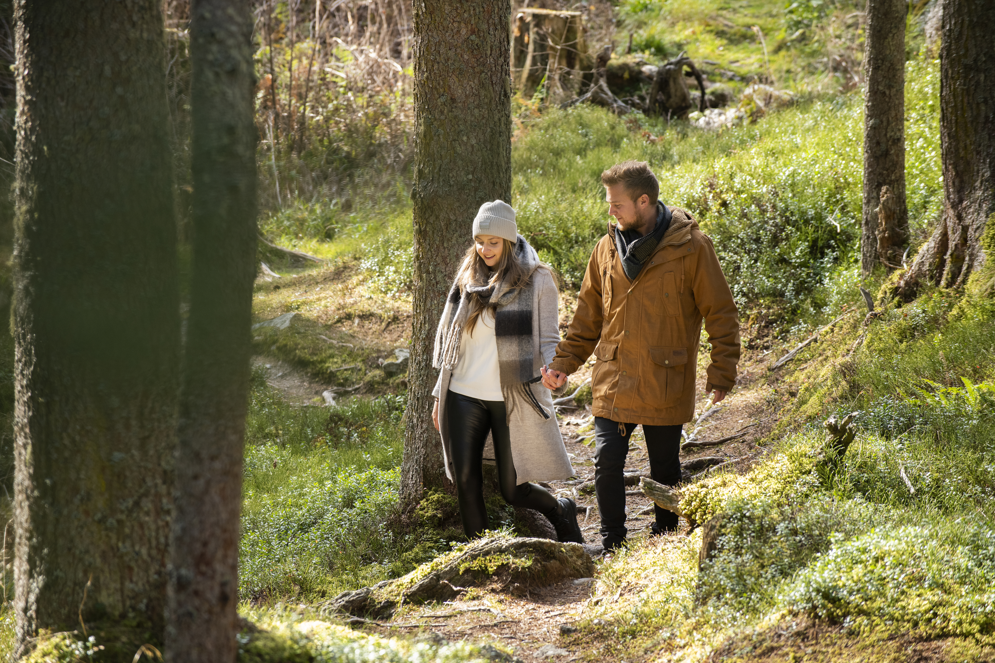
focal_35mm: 200
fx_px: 5527
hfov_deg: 10.3
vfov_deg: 6.9
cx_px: 498
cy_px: 332
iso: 800
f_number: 5.6
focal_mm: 200
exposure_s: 1/200
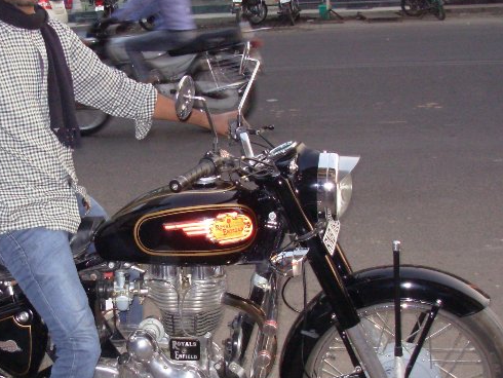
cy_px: 235
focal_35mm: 62
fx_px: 901
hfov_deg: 30.8
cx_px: 143
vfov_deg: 23.6
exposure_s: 1/95.9
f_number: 2.9
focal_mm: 6.3
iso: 150
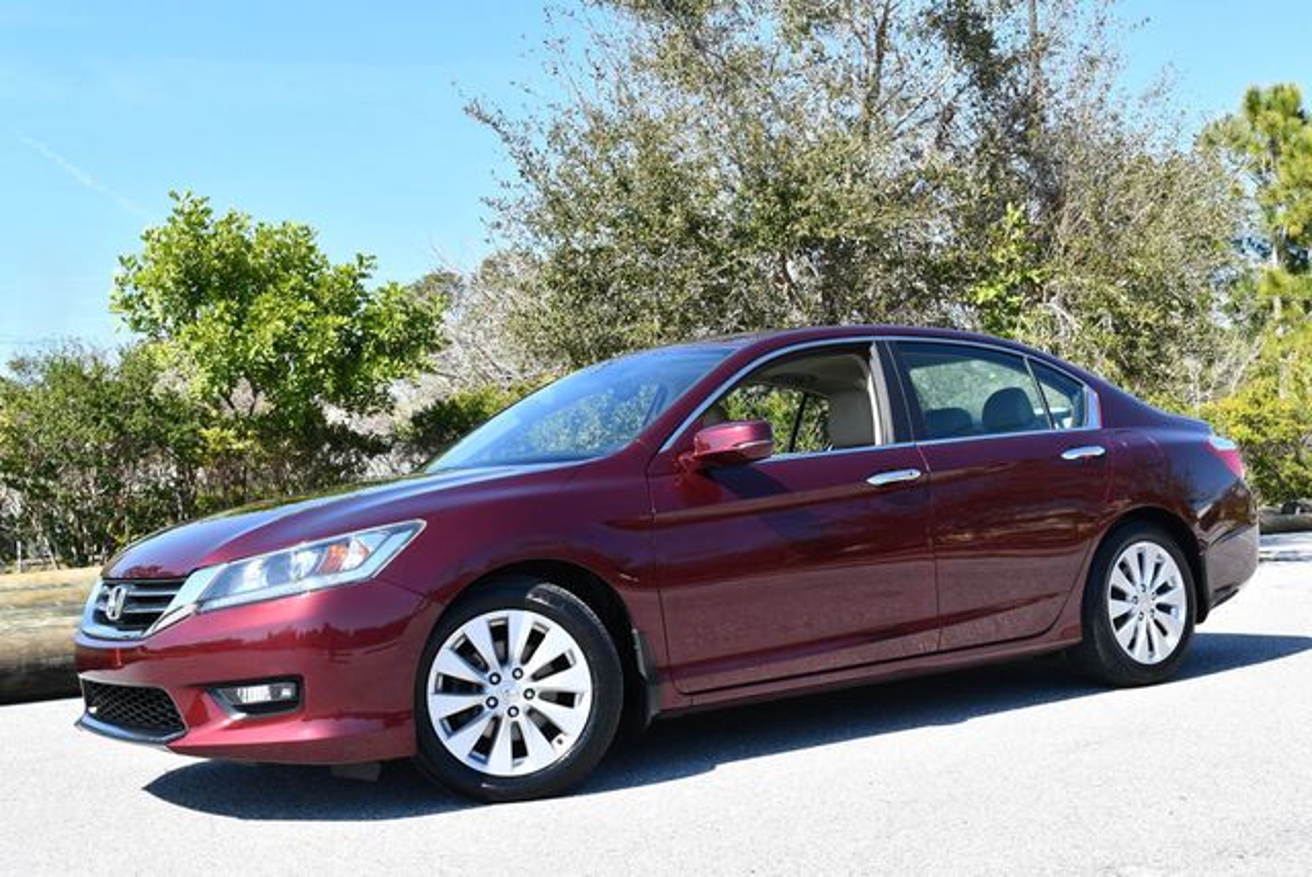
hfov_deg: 41.1
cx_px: 656
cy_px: 438
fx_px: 1751
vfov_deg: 28.1
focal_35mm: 48
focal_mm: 24
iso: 180
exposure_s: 1/250
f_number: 8
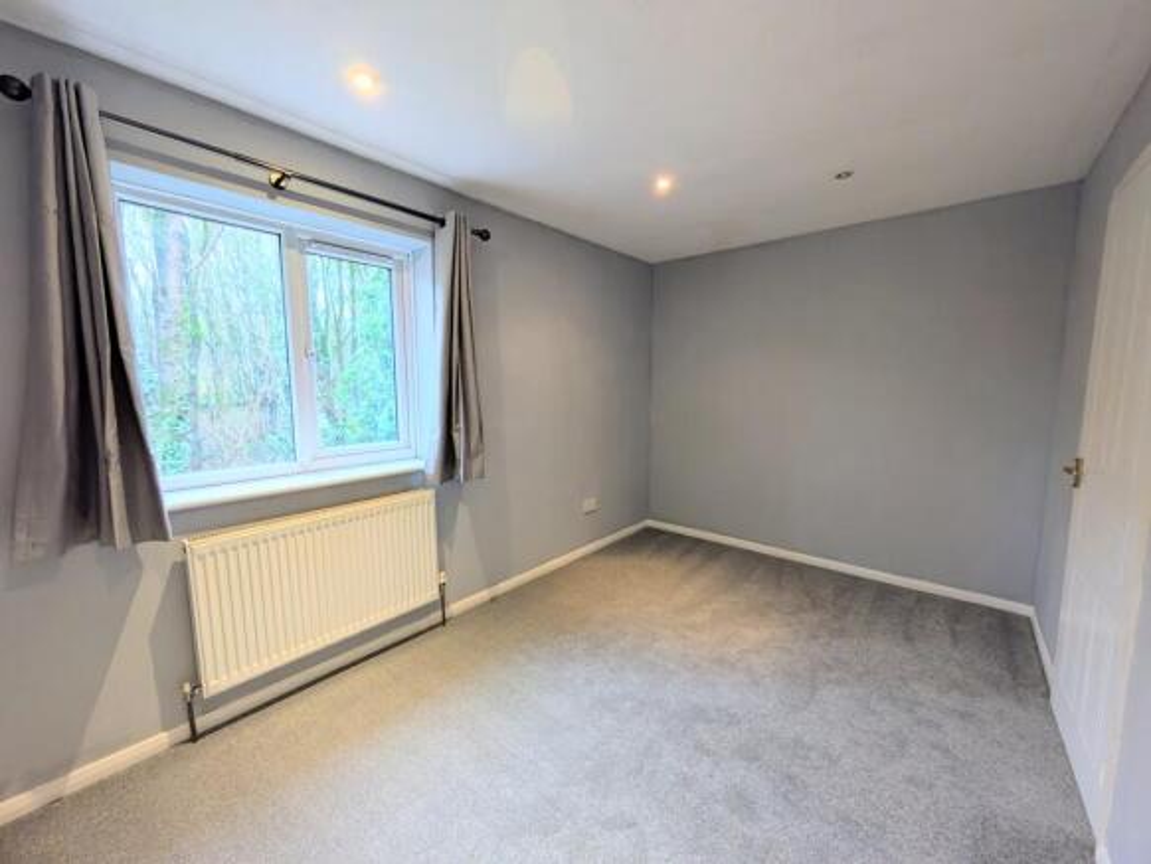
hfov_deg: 102.0
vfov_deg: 85.7
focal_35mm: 14
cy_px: 432
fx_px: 466
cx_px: 576
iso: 82
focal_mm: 1.83
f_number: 2.2
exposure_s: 1/25
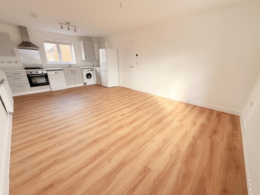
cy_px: 98
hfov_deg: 102.1
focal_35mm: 14
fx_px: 105
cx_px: 130
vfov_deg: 85.7
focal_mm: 2.22
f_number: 2.2
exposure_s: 1/99
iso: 64
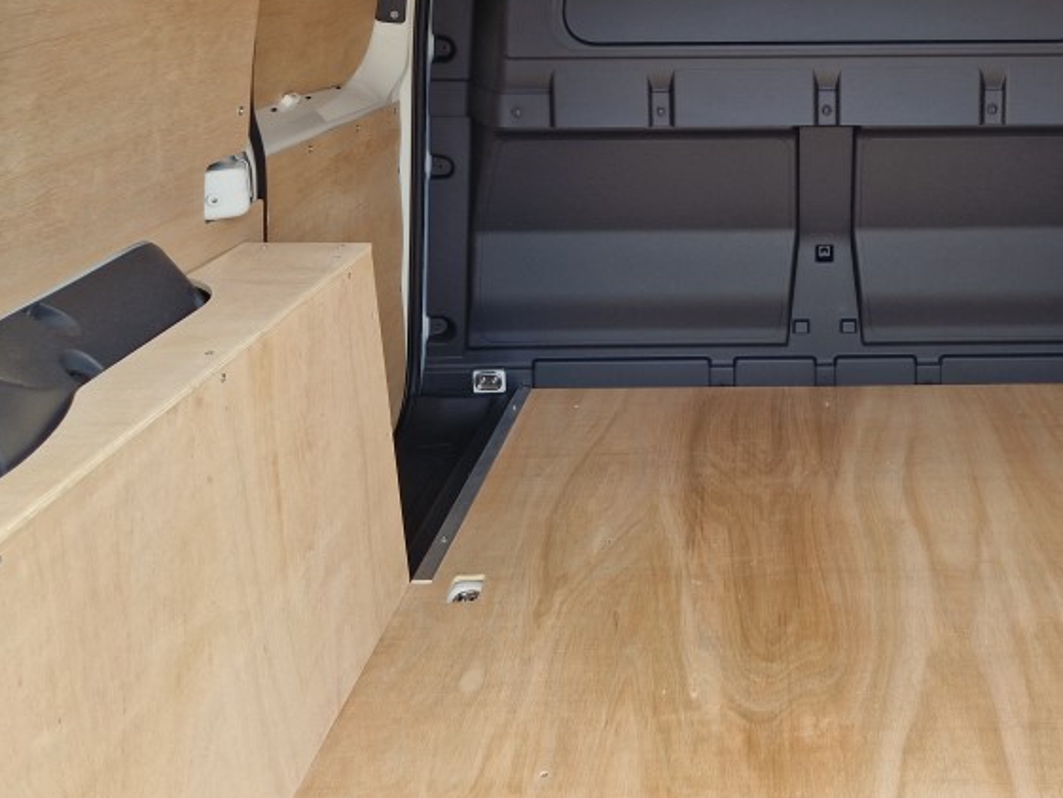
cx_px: 788
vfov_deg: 33.6
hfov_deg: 44.4
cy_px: 108
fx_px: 1259
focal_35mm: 41
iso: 50
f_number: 1.8
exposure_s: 1/180
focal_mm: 5.4
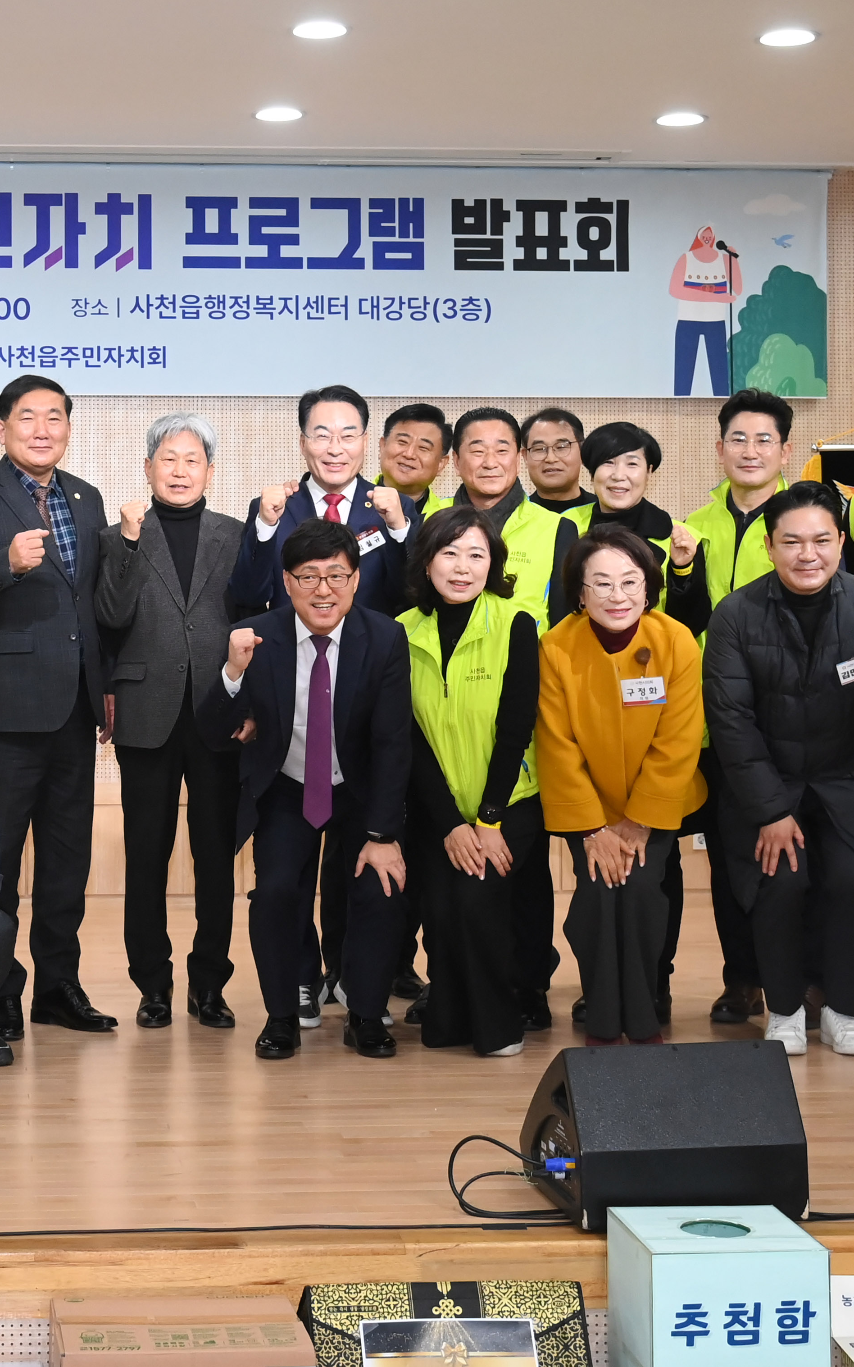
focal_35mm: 58
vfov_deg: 35.0
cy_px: 583
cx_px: 49
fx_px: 2160
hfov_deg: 21.7
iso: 3200
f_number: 6.3
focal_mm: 31
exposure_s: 1/250
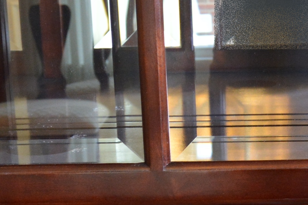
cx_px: 234
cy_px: 255
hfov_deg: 14.1
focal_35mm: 145
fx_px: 1241
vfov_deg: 9.3
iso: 800
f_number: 3.5
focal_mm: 18
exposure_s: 1/50
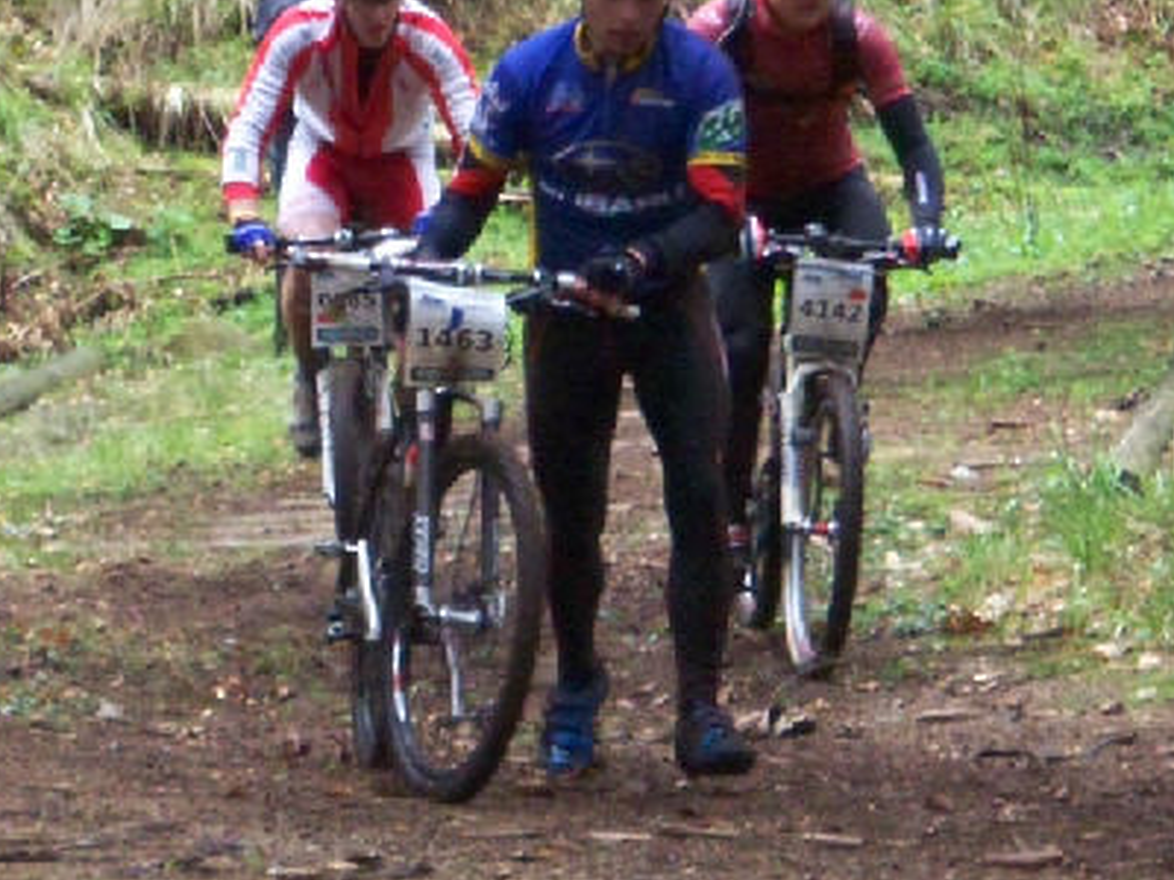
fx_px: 7936
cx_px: 569
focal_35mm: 234
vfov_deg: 6.3
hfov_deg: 8.5
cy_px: 287
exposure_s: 1/125
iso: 400
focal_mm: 19.2
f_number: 4.4
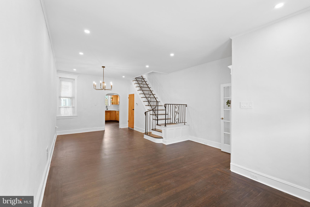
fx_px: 138
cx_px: 155
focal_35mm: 16
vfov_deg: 73.7
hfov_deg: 96.7
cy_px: 104
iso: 640
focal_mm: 16
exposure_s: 1/10
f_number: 5.6
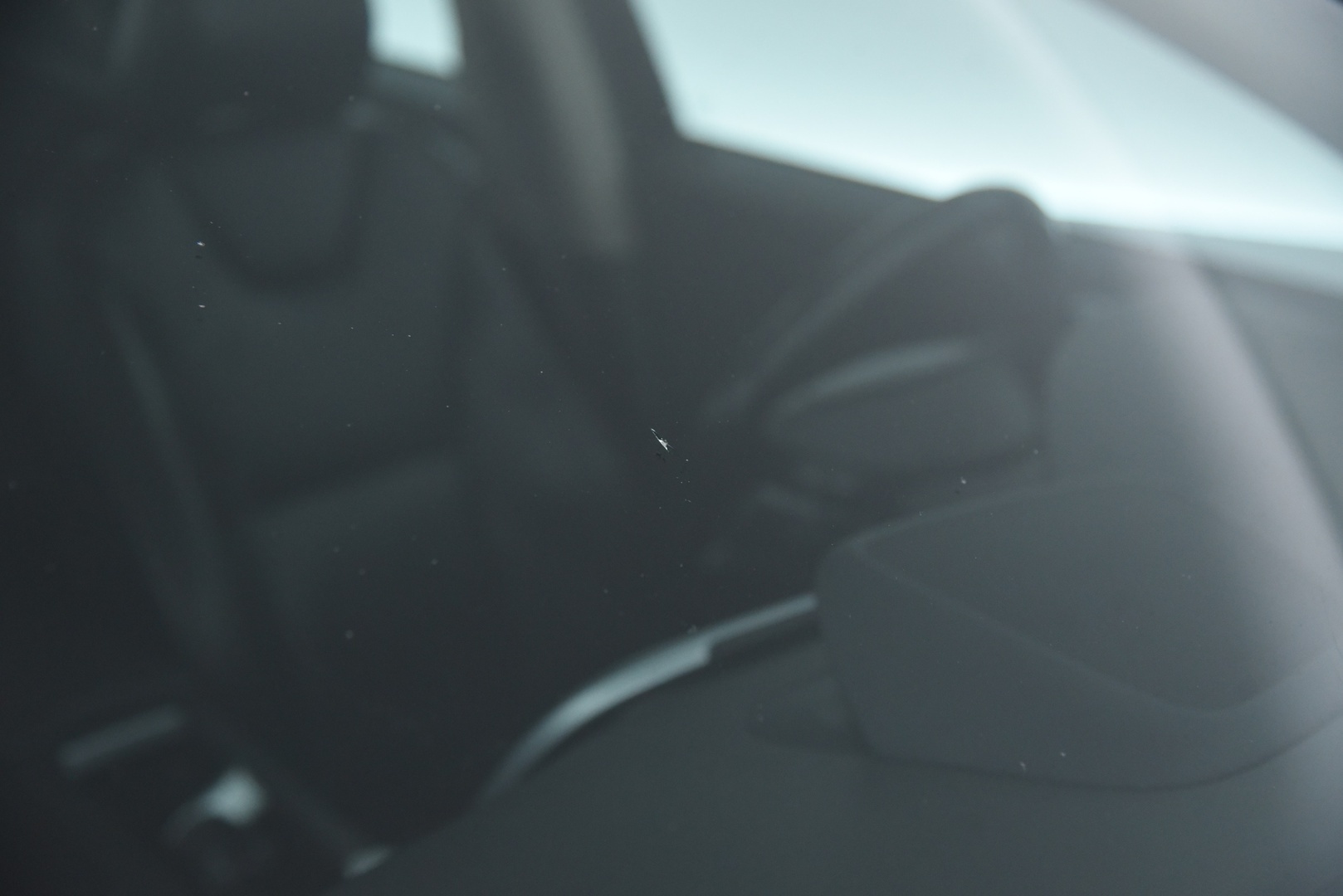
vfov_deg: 26.0
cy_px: 448
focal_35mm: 52
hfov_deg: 38.2
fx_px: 1940
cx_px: 672
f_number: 4
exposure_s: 1/125
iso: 4000
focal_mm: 52
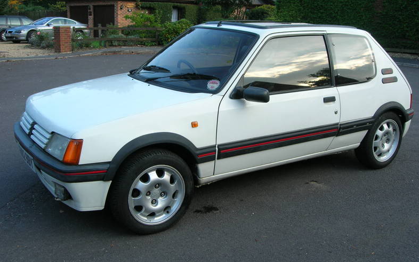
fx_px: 468
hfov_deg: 48.2
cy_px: 114
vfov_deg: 31.2
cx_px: 213
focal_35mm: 41
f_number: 4.8
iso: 64
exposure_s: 1/89.3
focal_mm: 7.8
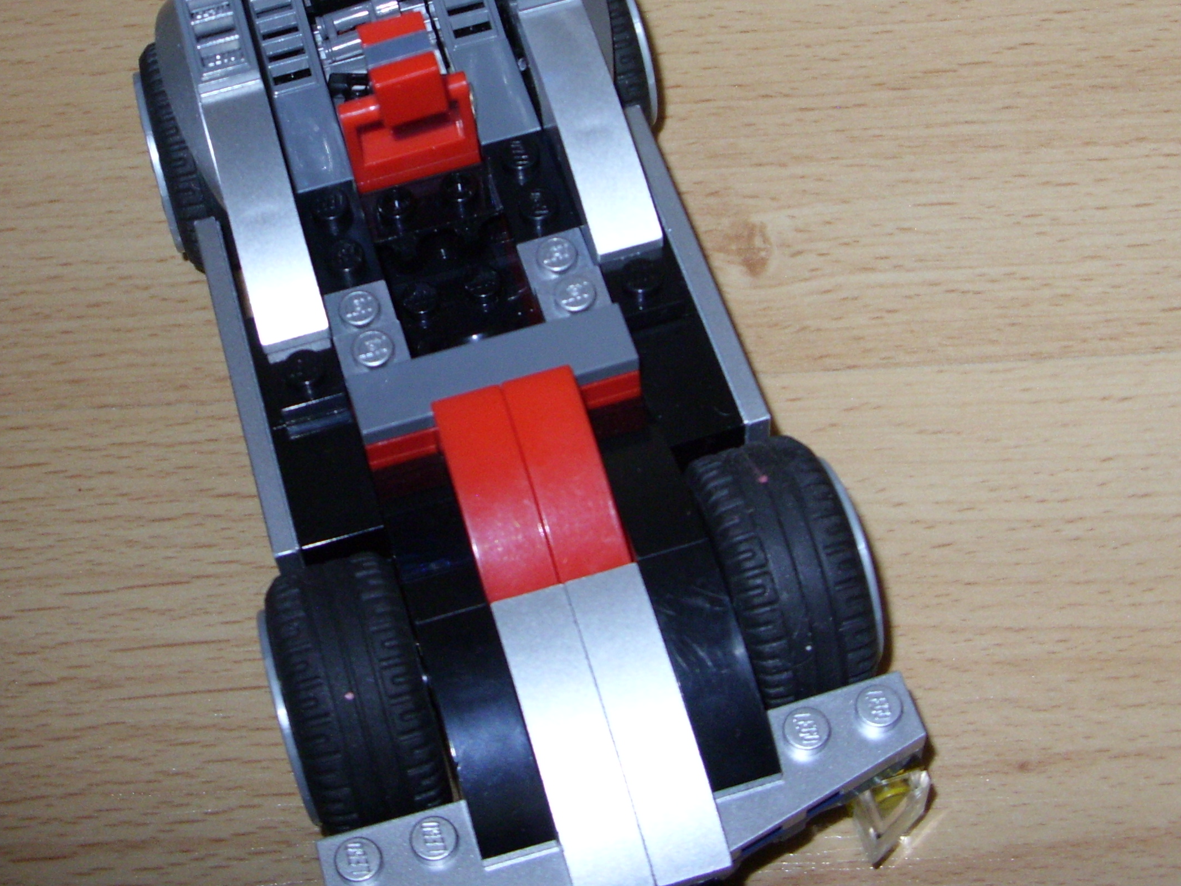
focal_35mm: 65
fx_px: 2218
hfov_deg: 29.8
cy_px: 275
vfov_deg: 22.5
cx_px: 492
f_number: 2.8
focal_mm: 6.3
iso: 200
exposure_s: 1/30
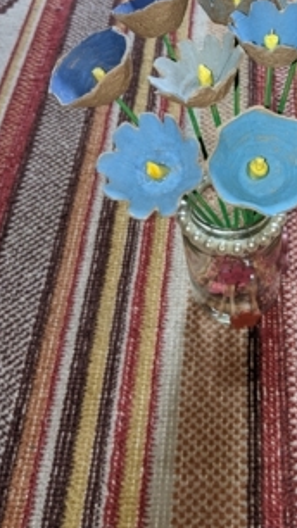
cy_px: 189
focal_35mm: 41
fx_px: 574
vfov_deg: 48.8
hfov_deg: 28.4
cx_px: 237
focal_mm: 4.44
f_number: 1.8
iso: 80
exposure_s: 1/25
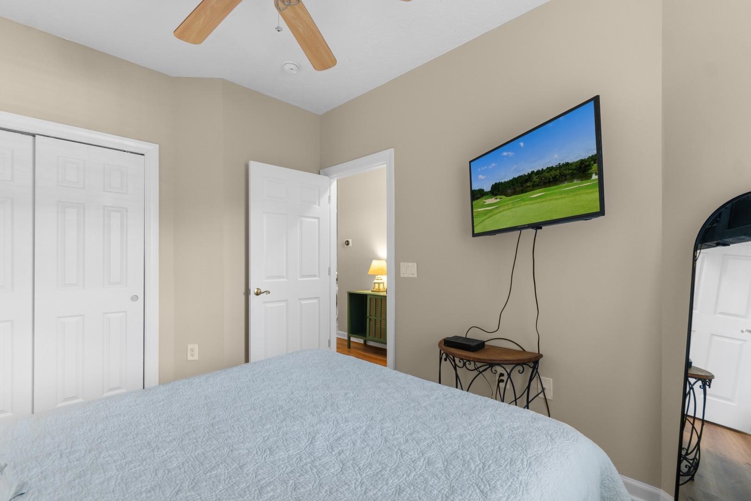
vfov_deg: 77.3
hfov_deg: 100.4
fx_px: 313
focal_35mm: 15
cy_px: 250
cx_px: 376
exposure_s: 1/5
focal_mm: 10
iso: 100
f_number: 4.5
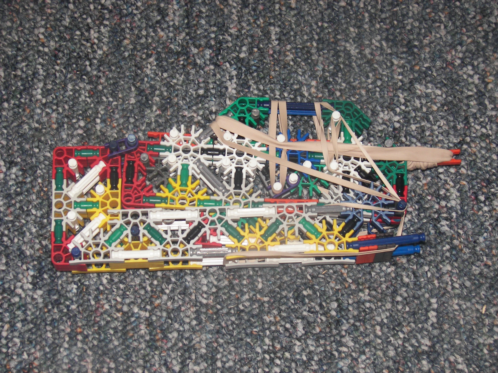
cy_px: 186
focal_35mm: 107
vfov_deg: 13.8
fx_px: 1539
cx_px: 249
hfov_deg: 18.4
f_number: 3.2
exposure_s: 1/40
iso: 100
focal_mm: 17.8
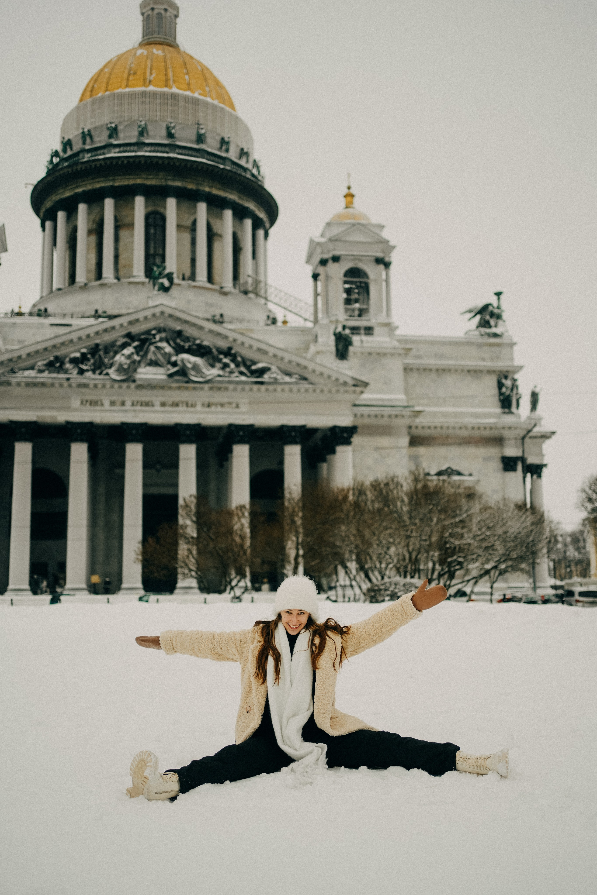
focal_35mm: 35
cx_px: 298
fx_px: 871
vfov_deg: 54.4
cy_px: 448
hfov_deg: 37.9
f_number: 2
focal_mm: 35
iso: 250
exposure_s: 1/500
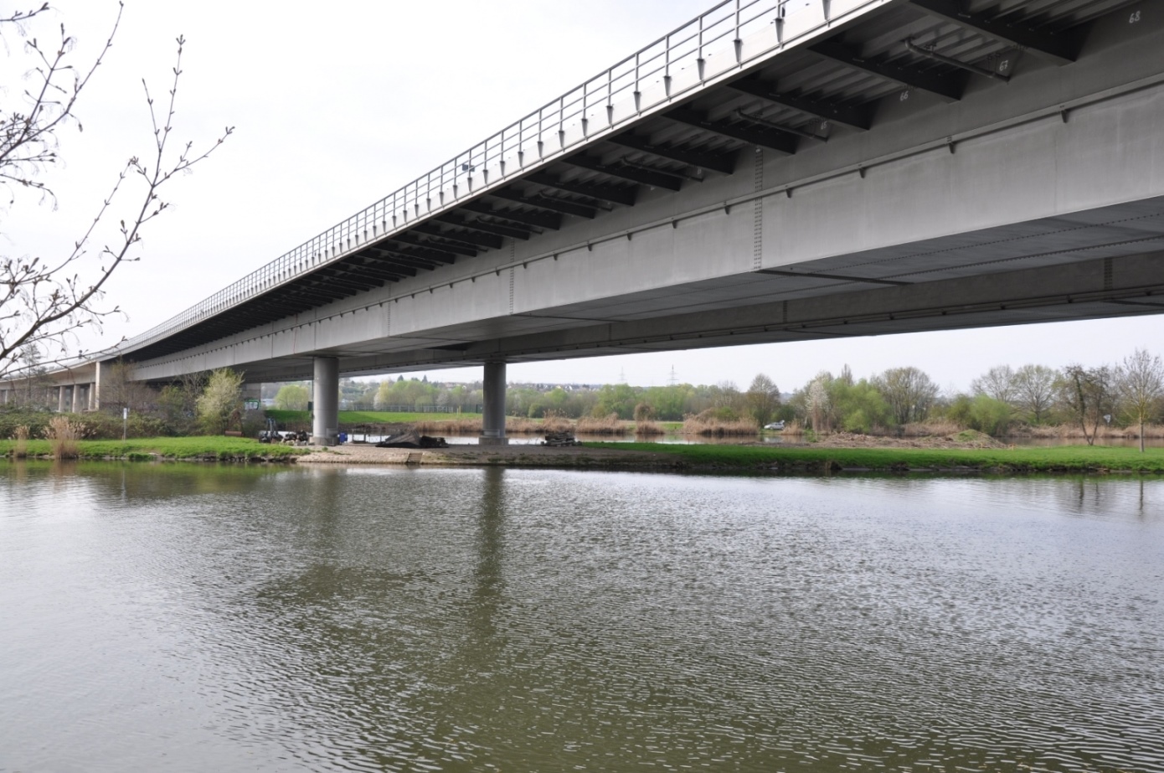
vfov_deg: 36.8
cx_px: 582
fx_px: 1162
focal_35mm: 36
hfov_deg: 53.2
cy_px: 386
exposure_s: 1/320
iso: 200
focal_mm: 24
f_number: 9
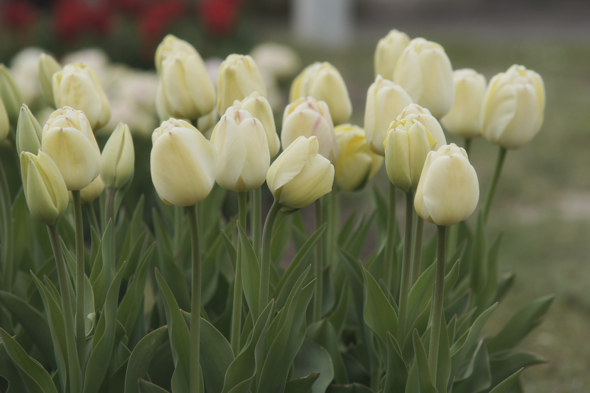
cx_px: 295
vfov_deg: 6.1
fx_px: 3685
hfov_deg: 9.2
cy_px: 196
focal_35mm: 225
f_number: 5.6
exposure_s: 1/320
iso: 200
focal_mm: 150
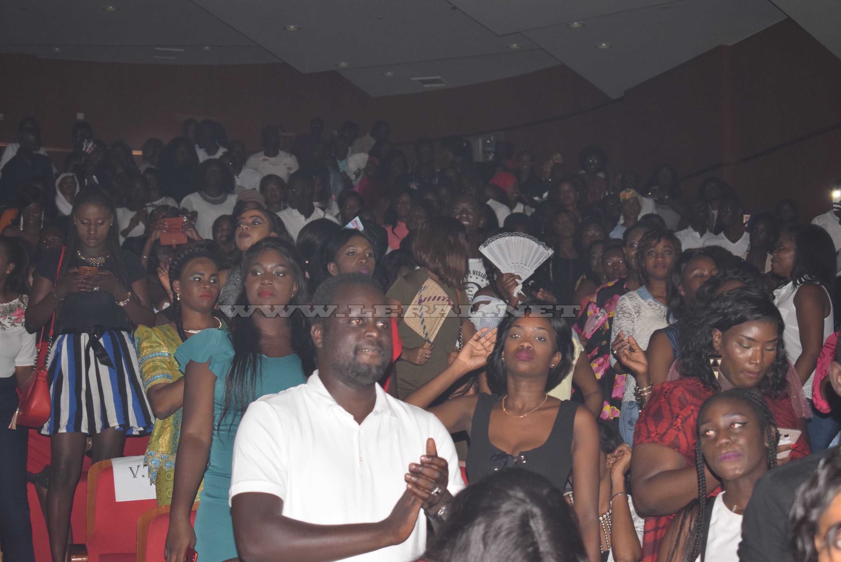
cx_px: 420
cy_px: 281
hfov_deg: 24.6
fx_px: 1929
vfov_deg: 16.6
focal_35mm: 82
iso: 1000
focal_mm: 55
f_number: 5.6
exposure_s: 1/60
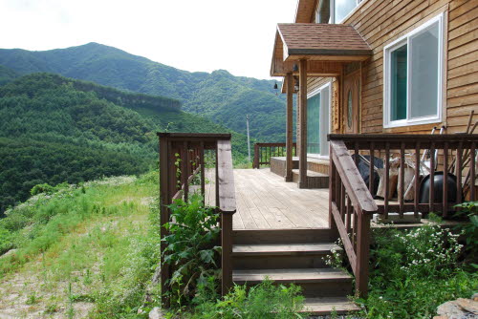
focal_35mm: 30
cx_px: 239
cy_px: 160
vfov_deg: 43.7
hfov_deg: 61.9
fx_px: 399
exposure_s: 1/160
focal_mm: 20
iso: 100
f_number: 6.3
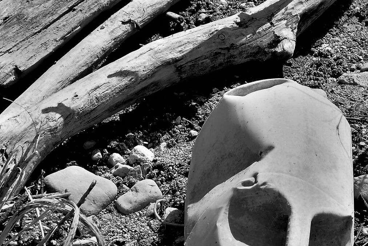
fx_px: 8371
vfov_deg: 1.7
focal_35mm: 819
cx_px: 329
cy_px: 215
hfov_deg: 2.5
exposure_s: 1/160
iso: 400
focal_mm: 230
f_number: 11
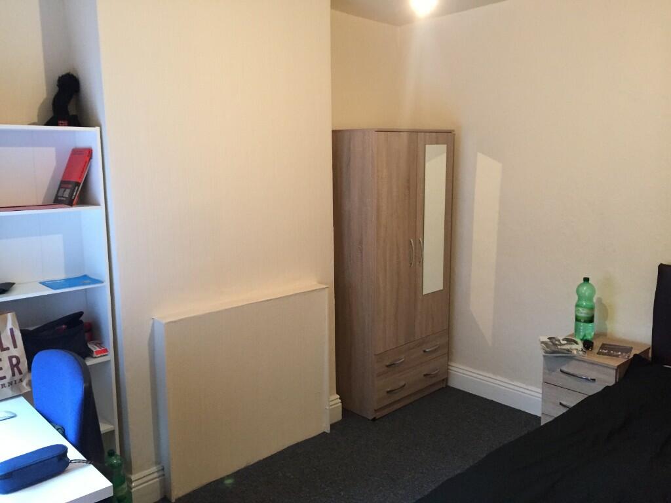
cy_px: 252
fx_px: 562
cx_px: 336
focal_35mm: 29
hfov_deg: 61.7
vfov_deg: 48.2
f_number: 2.2
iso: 320
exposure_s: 1/33
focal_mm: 4.15
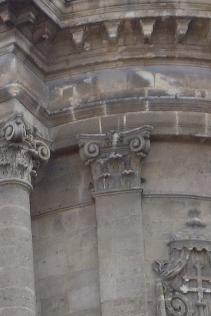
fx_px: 2506
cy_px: 882
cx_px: -313
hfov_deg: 4.7
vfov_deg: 6.7
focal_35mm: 285
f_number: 5.6
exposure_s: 1/250
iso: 200
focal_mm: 18.23
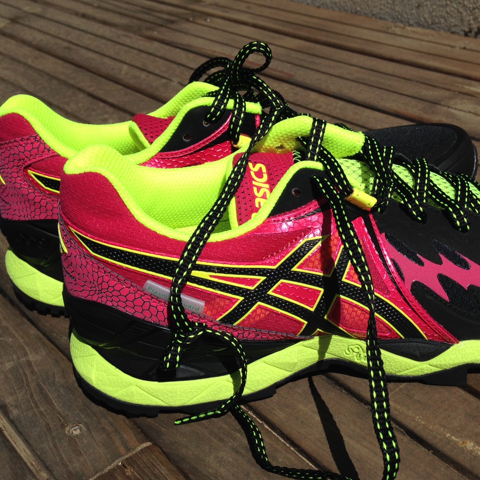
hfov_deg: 40.6
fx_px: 643
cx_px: 299
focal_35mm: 41
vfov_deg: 40.9
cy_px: 250
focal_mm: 4.12
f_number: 2.4
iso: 50
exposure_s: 1/3876
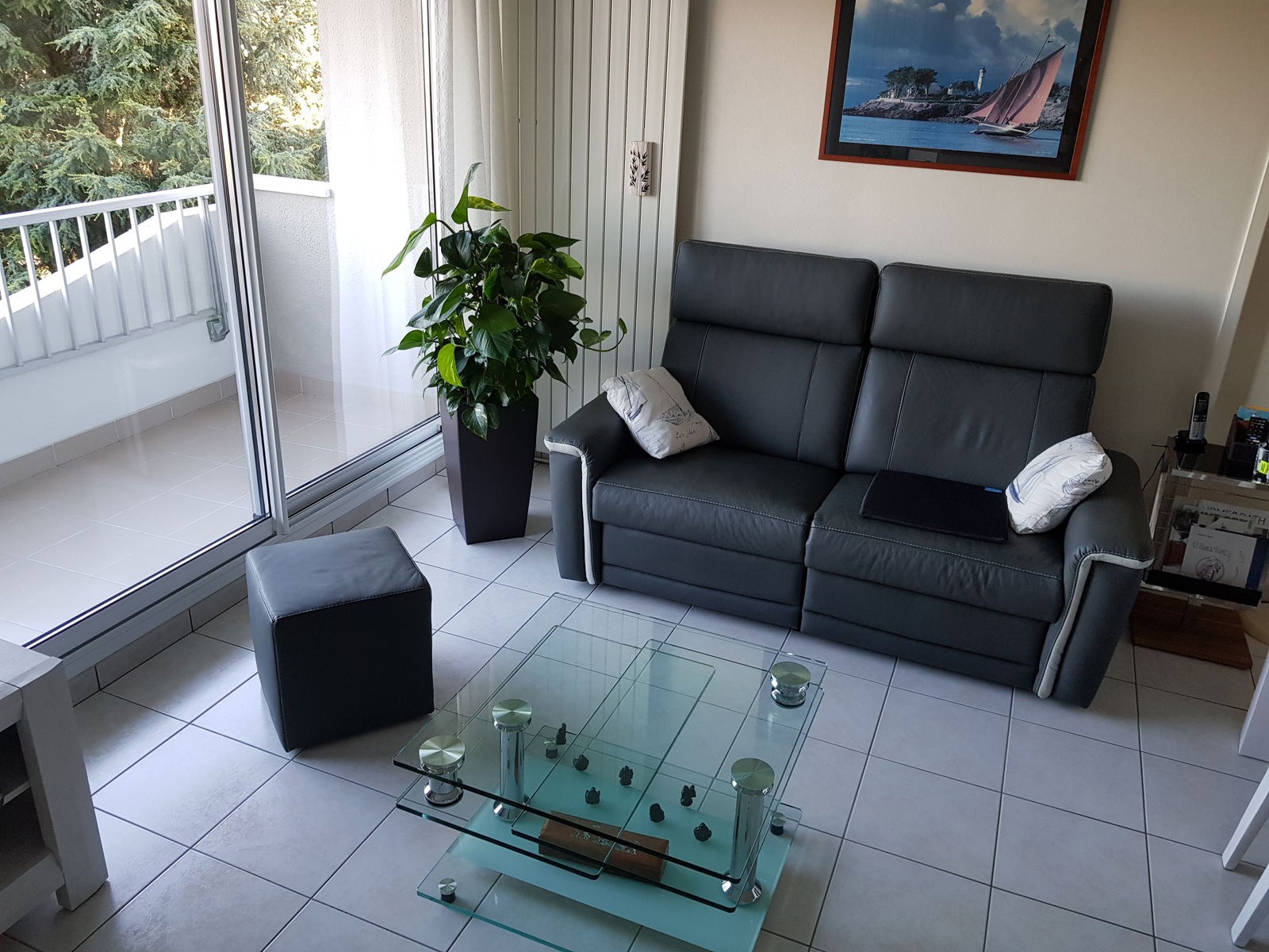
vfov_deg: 53.1
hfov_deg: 67.3
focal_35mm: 26
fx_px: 953
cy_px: 476
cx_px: 634
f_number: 1.7
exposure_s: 1/60
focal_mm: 4.2
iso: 80
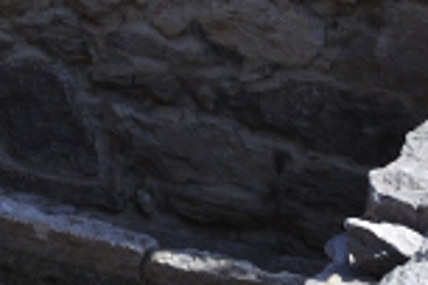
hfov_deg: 7.5
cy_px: -483
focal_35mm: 261
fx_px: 3103
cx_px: -487
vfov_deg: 5.1
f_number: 4
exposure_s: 1/800
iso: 200
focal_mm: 26
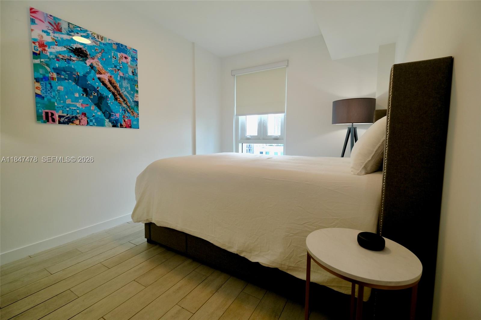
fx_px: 200
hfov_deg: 100.4
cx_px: 240
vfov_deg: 77.3
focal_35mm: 15
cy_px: 160
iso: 400
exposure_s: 1/80
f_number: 4
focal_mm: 10
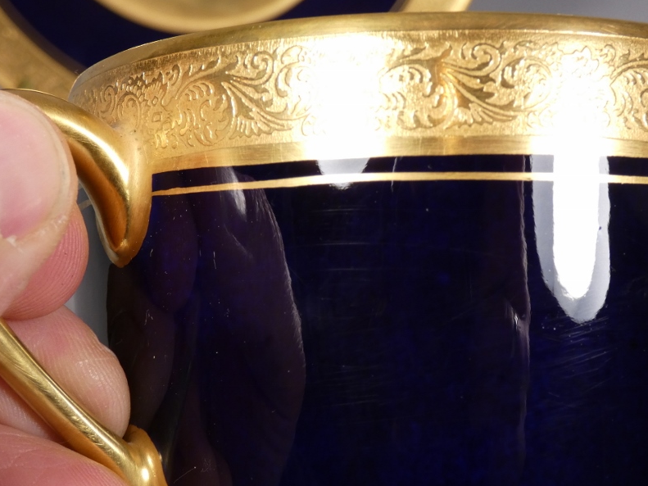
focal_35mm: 79
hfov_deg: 24.7
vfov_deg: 18.7
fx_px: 1479
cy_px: 264
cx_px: 396
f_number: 4.1
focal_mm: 10.8
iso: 200
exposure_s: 1/125
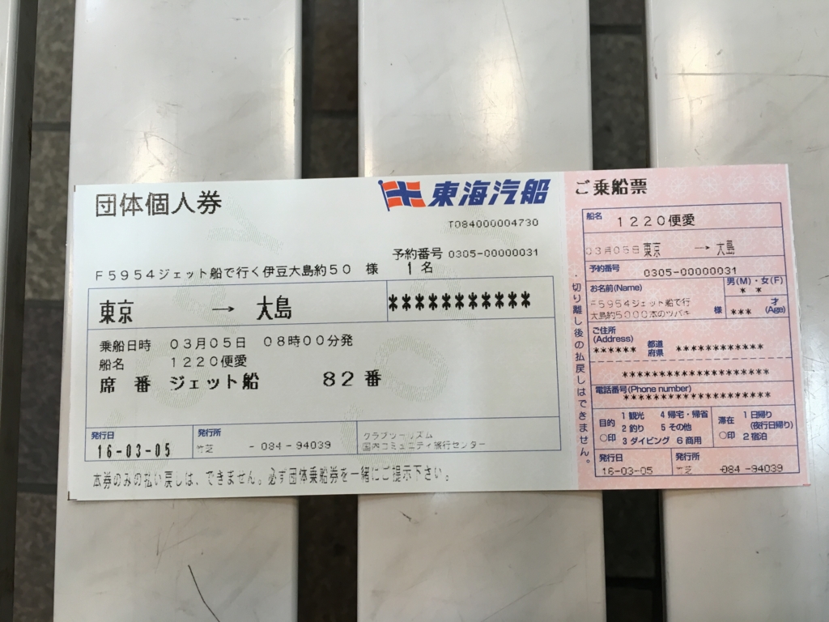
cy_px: 311
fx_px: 695
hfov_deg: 61.7
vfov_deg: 48.2
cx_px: 414
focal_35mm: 29
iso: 25
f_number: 2.2
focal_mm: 4.15
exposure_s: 1/30
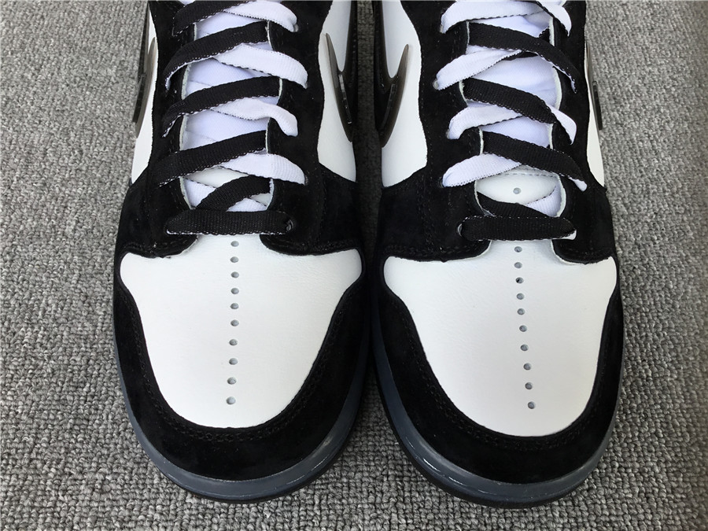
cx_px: 354
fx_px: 634
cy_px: 266
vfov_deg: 45.4
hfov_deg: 58.4
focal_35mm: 31
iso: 25
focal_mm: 3.3
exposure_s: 1/182
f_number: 2.4
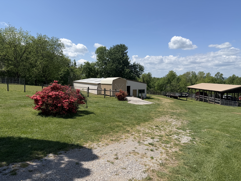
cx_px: 120
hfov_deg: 71.6
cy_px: 90
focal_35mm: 24
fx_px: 167
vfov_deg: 56.8
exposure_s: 1/5714
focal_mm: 6.76
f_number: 1.78
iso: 80
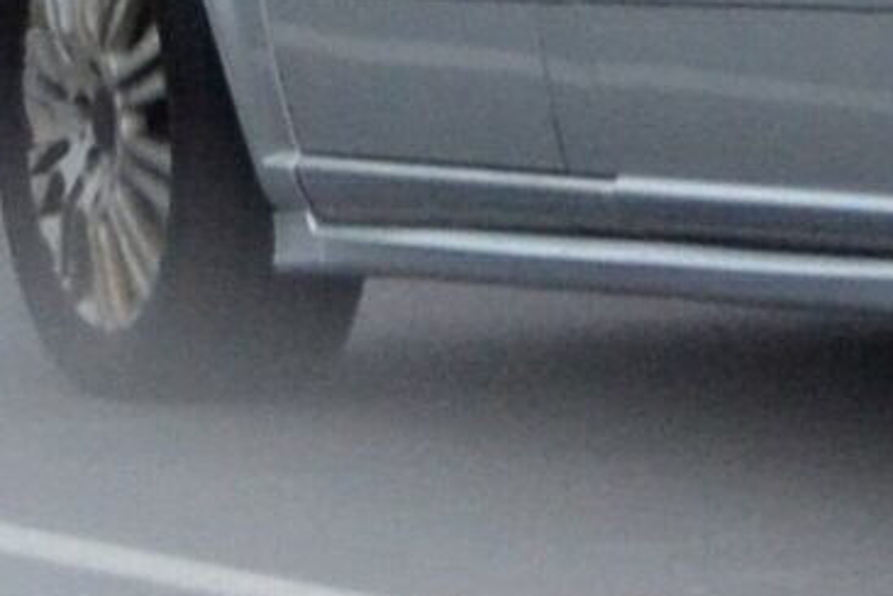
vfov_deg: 2.0
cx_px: 1679
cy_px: -794
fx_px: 16609
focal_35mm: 670
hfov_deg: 3.1
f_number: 4.5
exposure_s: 1/500
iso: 800
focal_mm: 85
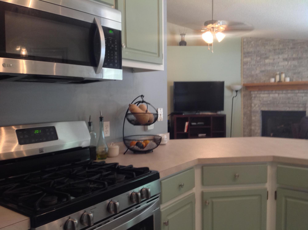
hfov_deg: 52.7
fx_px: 311
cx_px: 154
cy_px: 115
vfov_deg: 40.6
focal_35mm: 35
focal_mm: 4.28
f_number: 2.4
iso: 125
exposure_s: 1/15
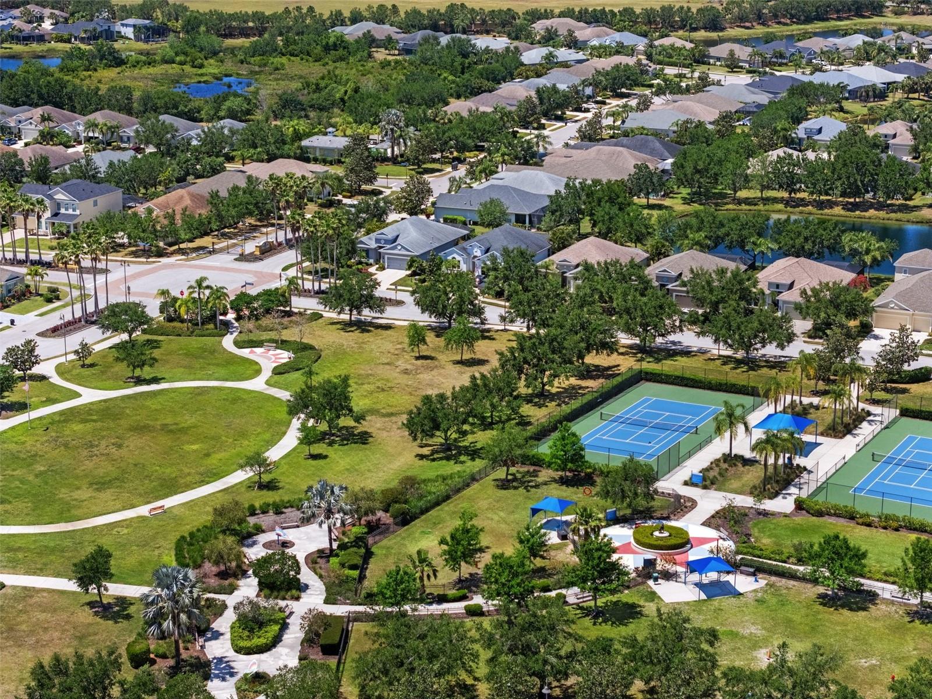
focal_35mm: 70
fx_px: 1885
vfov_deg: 21.0
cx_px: 466
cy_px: 350
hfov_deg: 27.8
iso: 130
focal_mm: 19.35
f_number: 2.8
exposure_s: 1/200
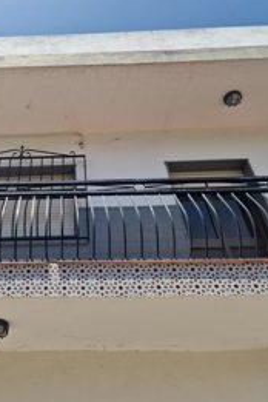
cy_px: 200
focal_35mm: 33
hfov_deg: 38.7
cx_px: 60
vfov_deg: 57.2
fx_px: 368
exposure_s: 1/1104
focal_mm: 6.4
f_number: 1.8
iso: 50
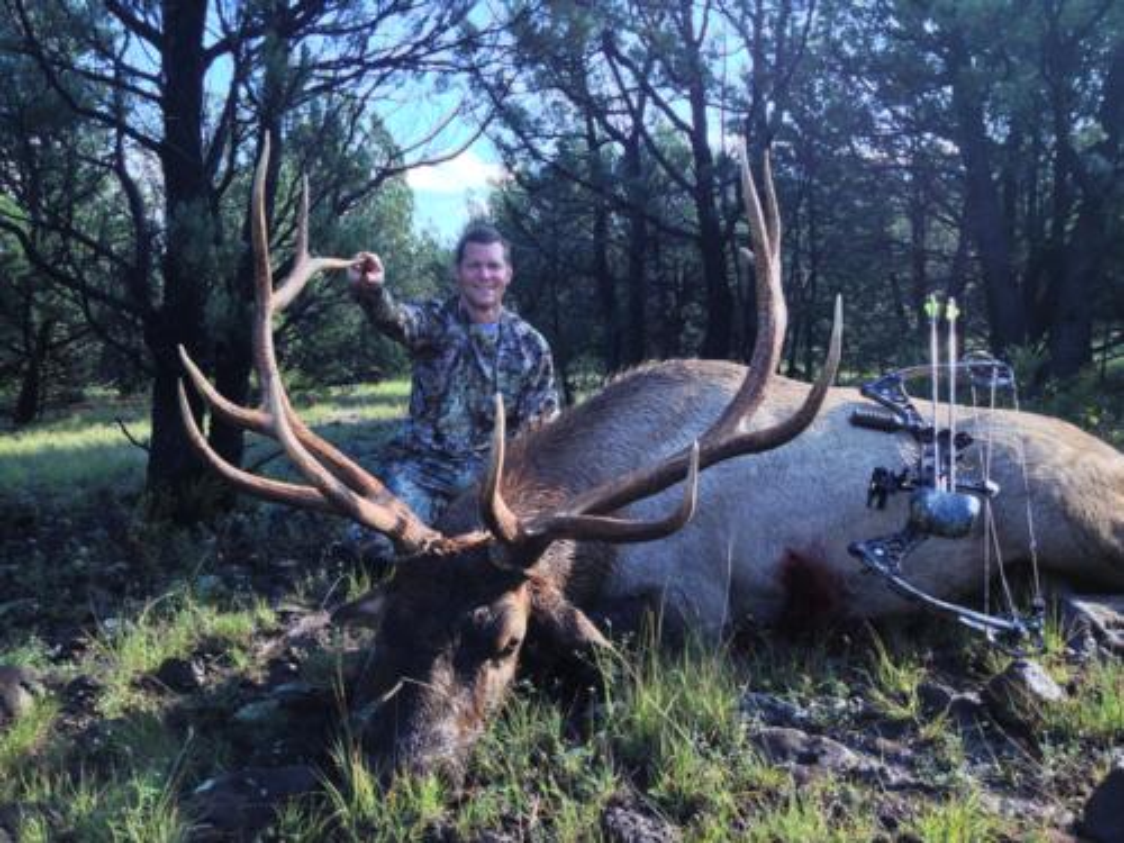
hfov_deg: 52.6
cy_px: 422
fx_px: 1136
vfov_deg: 40.7
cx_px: 562
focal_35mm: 35
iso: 50
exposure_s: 1/397
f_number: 2.4
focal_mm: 4.28
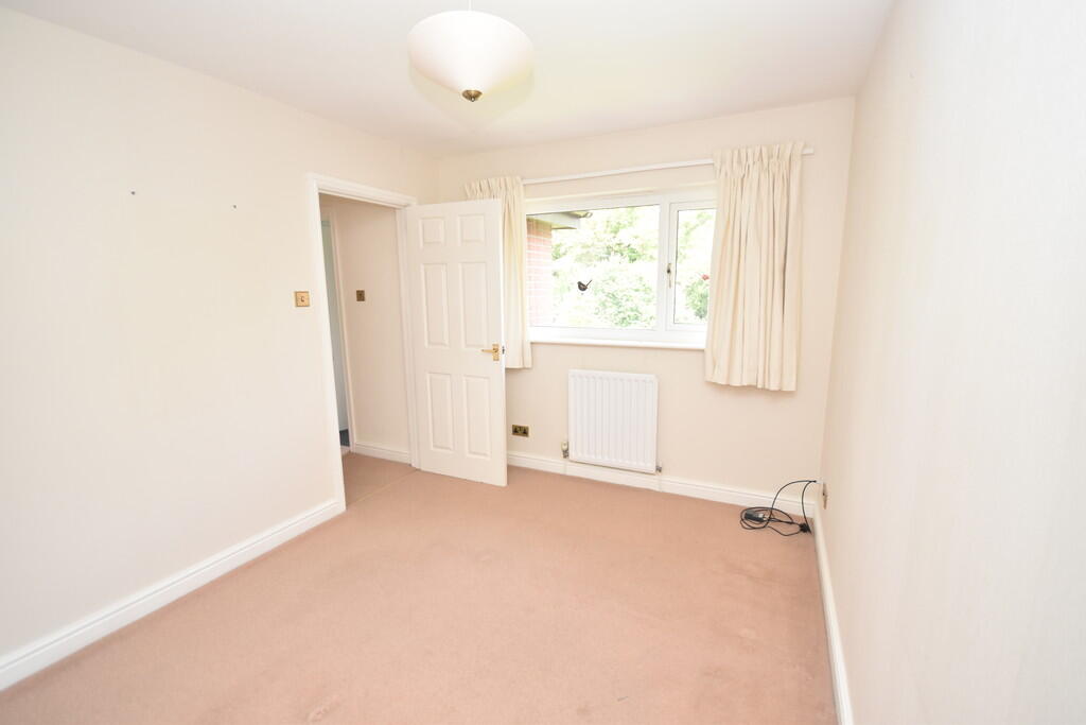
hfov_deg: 100.4
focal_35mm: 15
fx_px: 453
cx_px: 543
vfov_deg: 77.3
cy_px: 362
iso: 800
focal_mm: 10
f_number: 4.5
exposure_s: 1/160
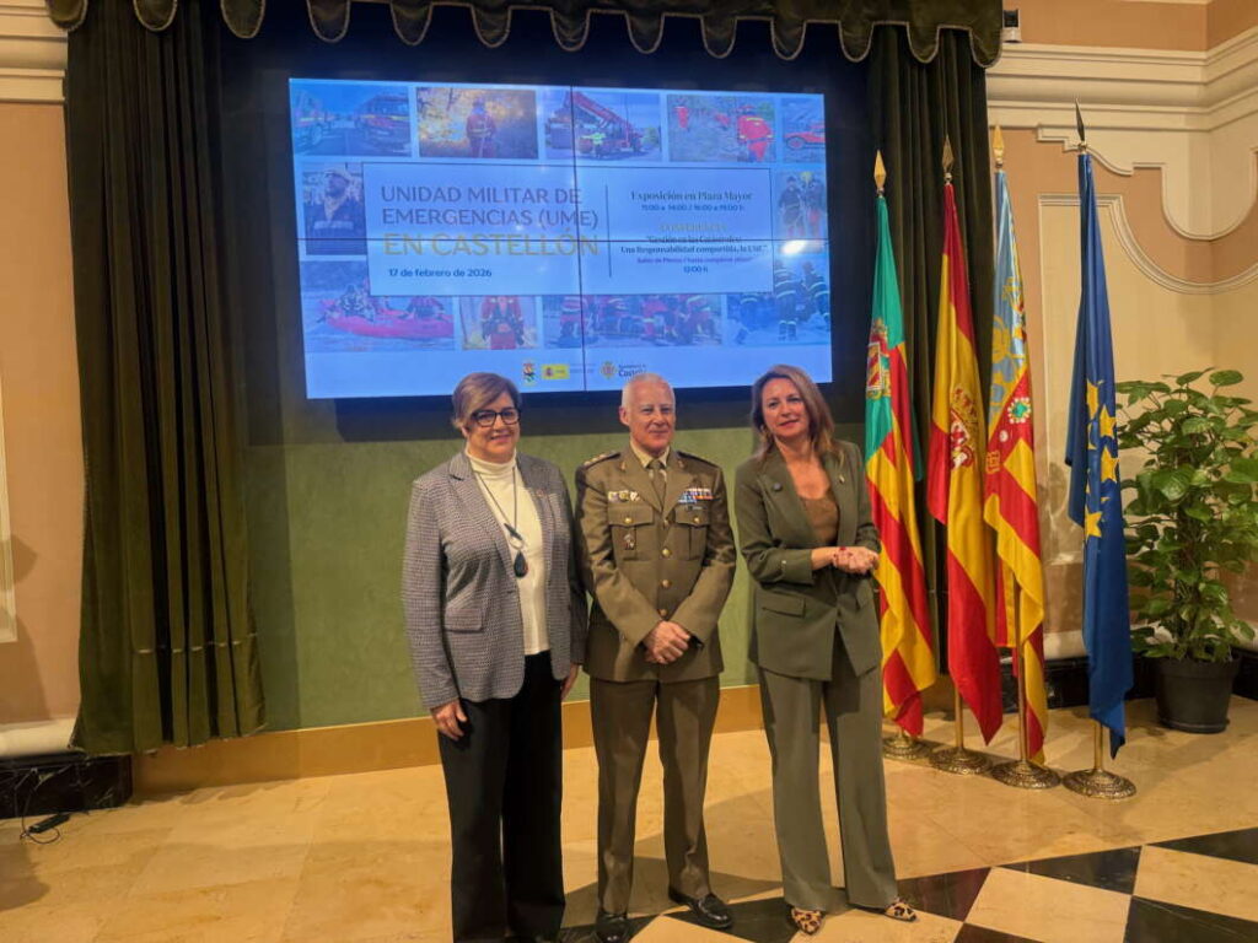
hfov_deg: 71.6
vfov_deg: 56.8
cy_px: 472
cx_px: 629
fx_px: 872
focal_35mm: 24
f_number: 1.78
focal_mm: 6.76
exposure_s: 1/100
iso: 125
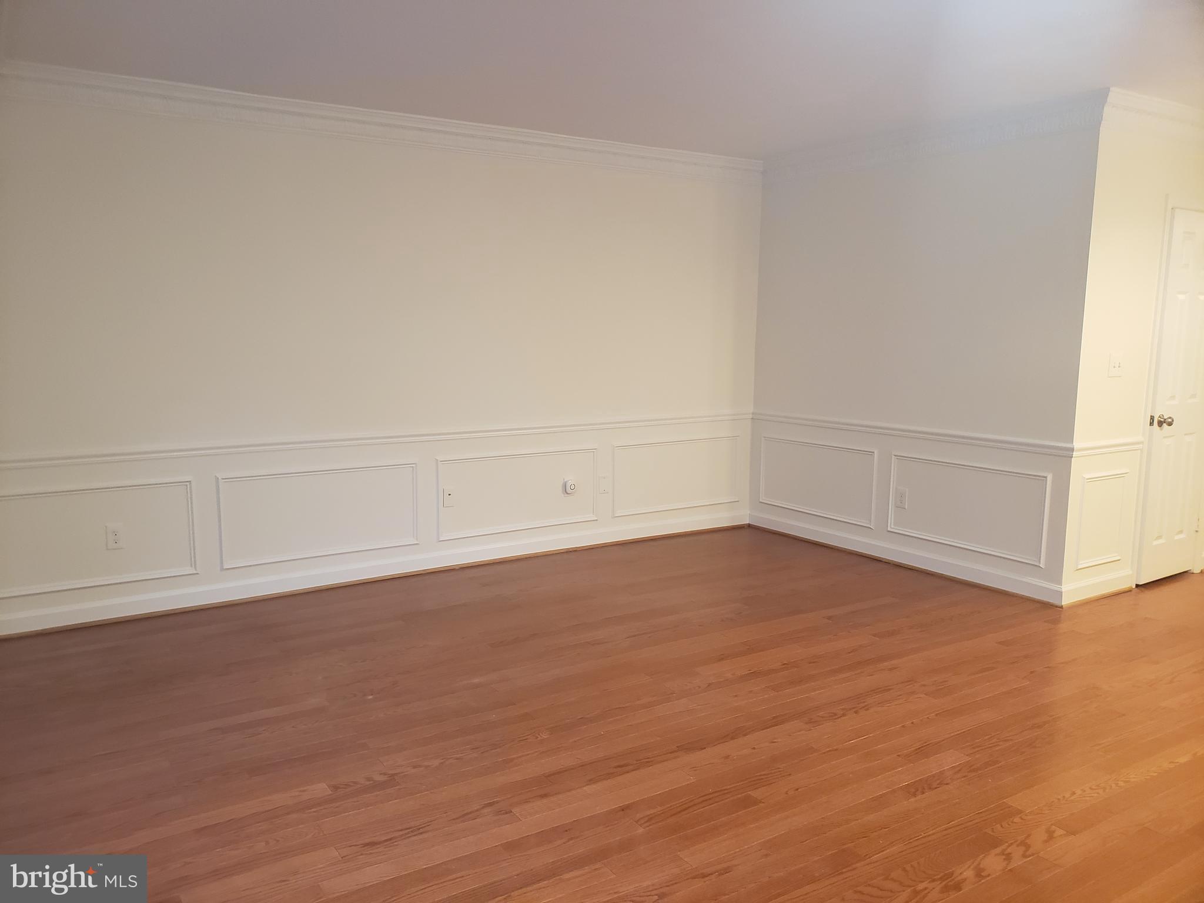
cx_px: 602
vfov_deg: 53.1
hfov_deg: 67.3
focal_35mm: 26
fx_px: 904
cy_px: 452
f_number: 2.4
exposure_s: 1/30
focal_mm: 4.3
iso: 250
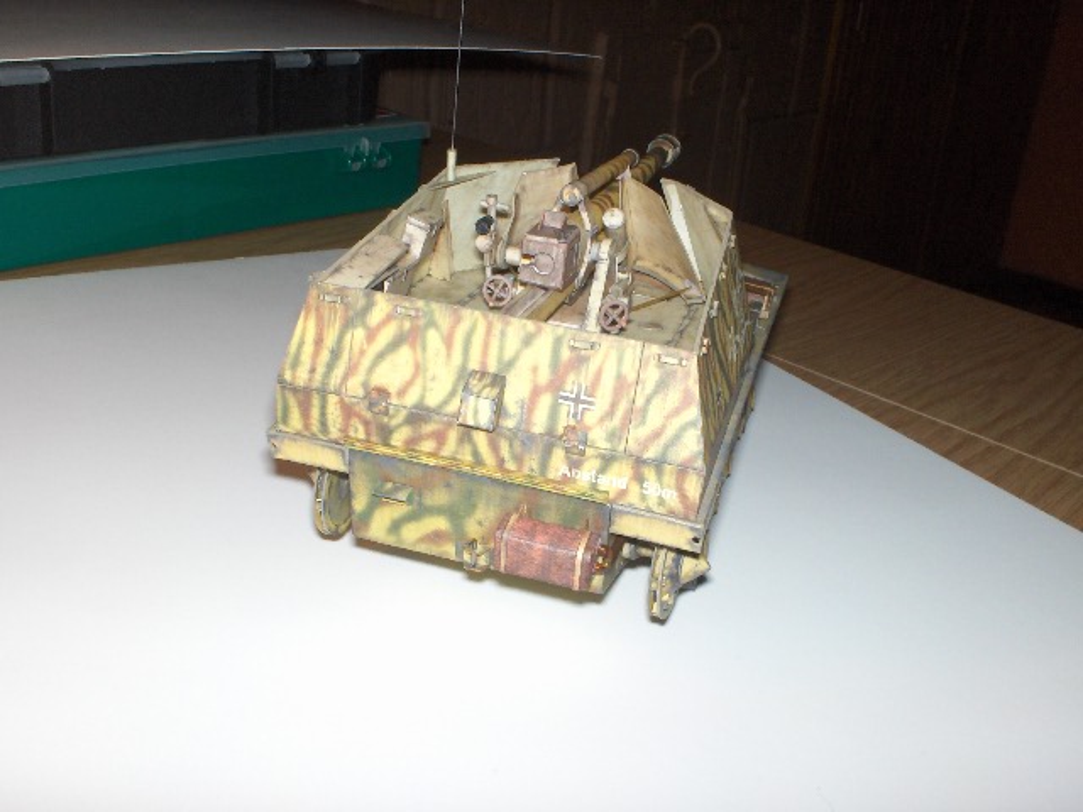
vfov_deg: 38.7
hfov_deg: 50.1
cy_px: 406
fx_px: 1158
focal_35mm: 37
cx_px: 542
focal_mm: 6.11
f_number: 6.5
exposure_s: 1/60
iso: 100
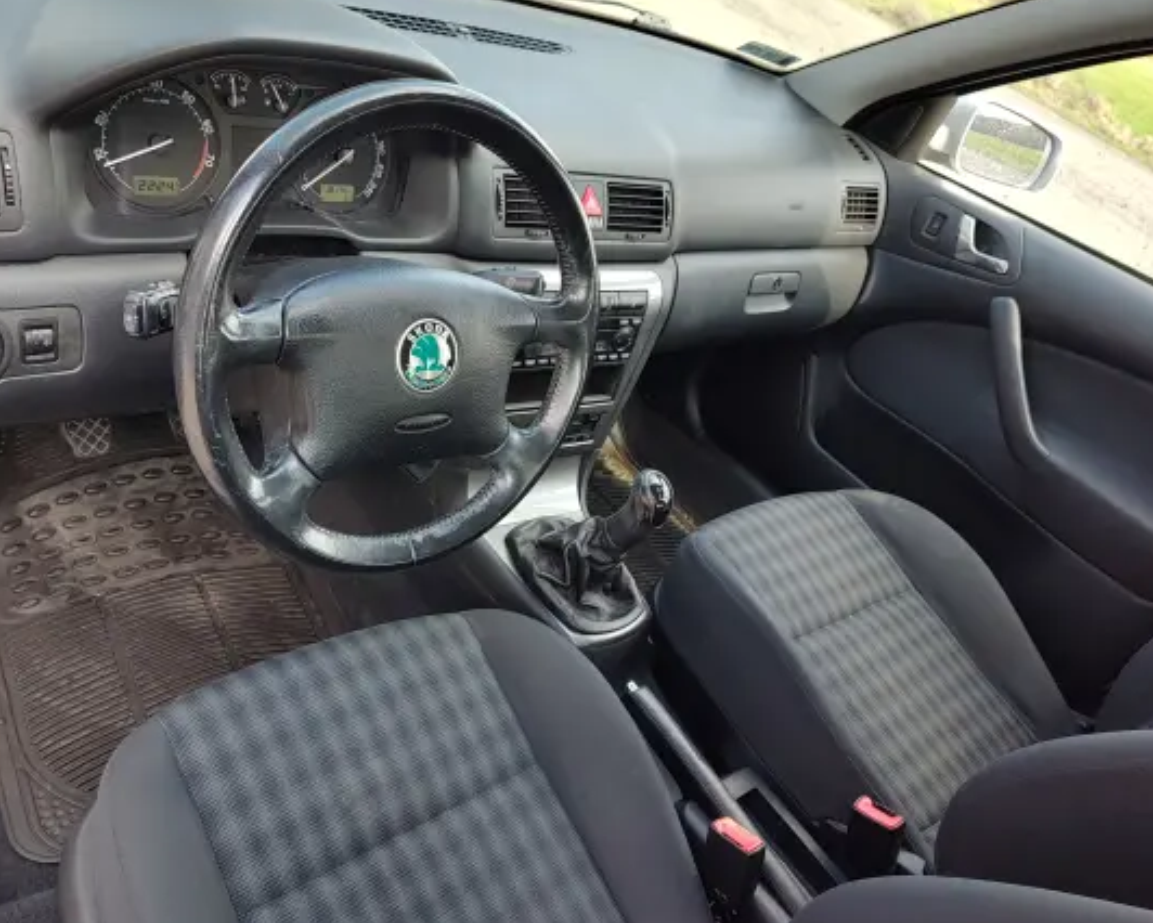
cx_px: 516
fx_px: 922
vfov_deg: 53.2
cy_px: 453
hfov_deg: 63.9
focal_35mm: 27
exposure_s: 1/126
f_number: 1.8
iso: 100
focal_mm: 5.56
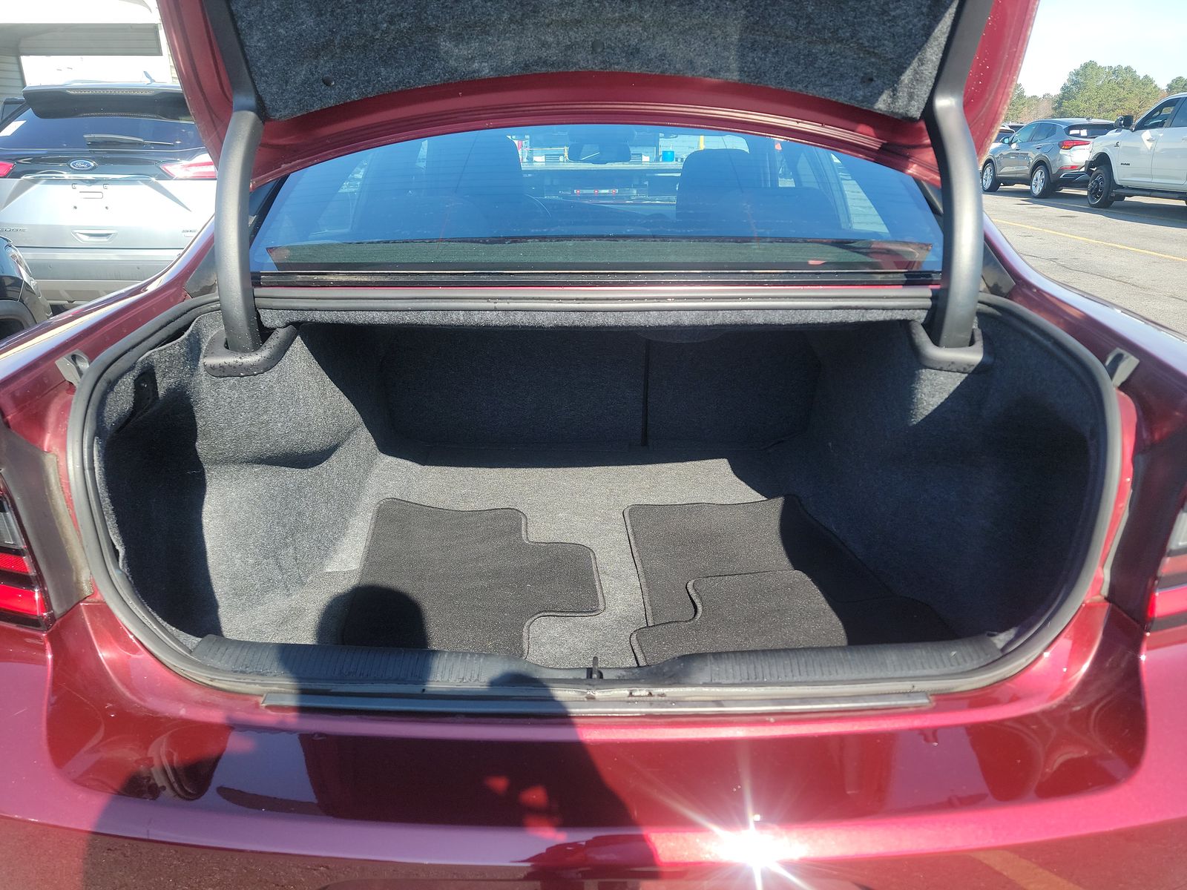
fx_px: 823
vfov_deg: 56.8
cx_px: 594
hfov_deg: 71.6
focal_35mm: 24
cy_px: 445
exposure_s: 1/211
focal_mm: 6.7
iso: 50
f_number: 1.8
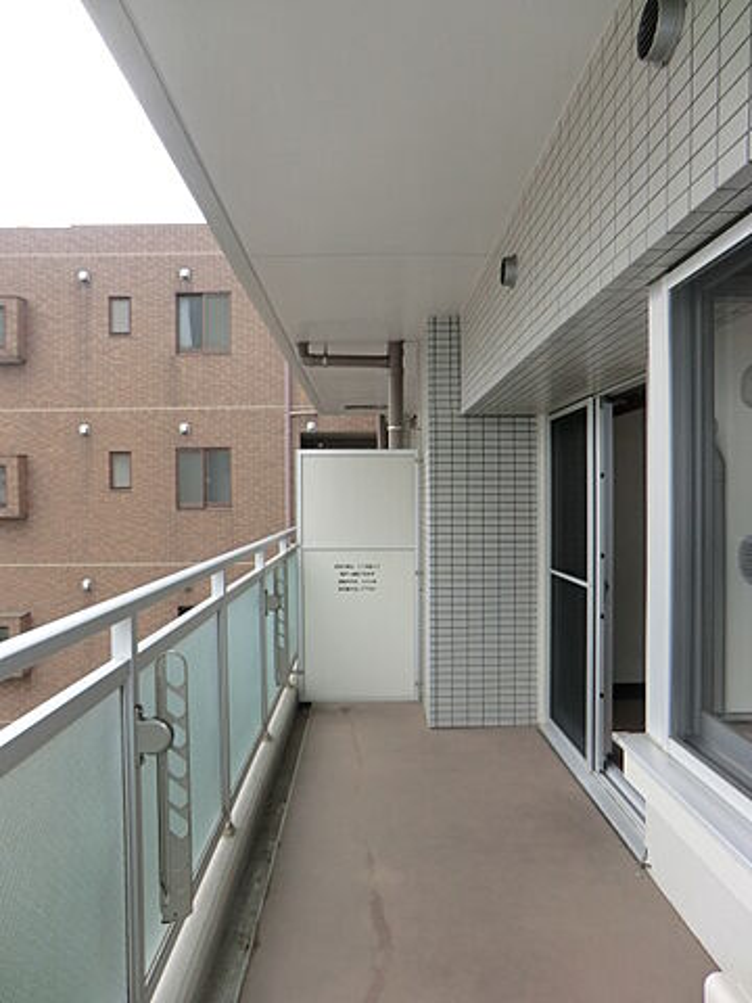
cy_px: 502
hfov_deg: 56.8
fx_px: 695
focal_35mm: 24
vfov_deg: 71.6
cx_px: 376
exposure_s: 1/160
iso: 80
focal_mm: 4.3
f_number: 3.2
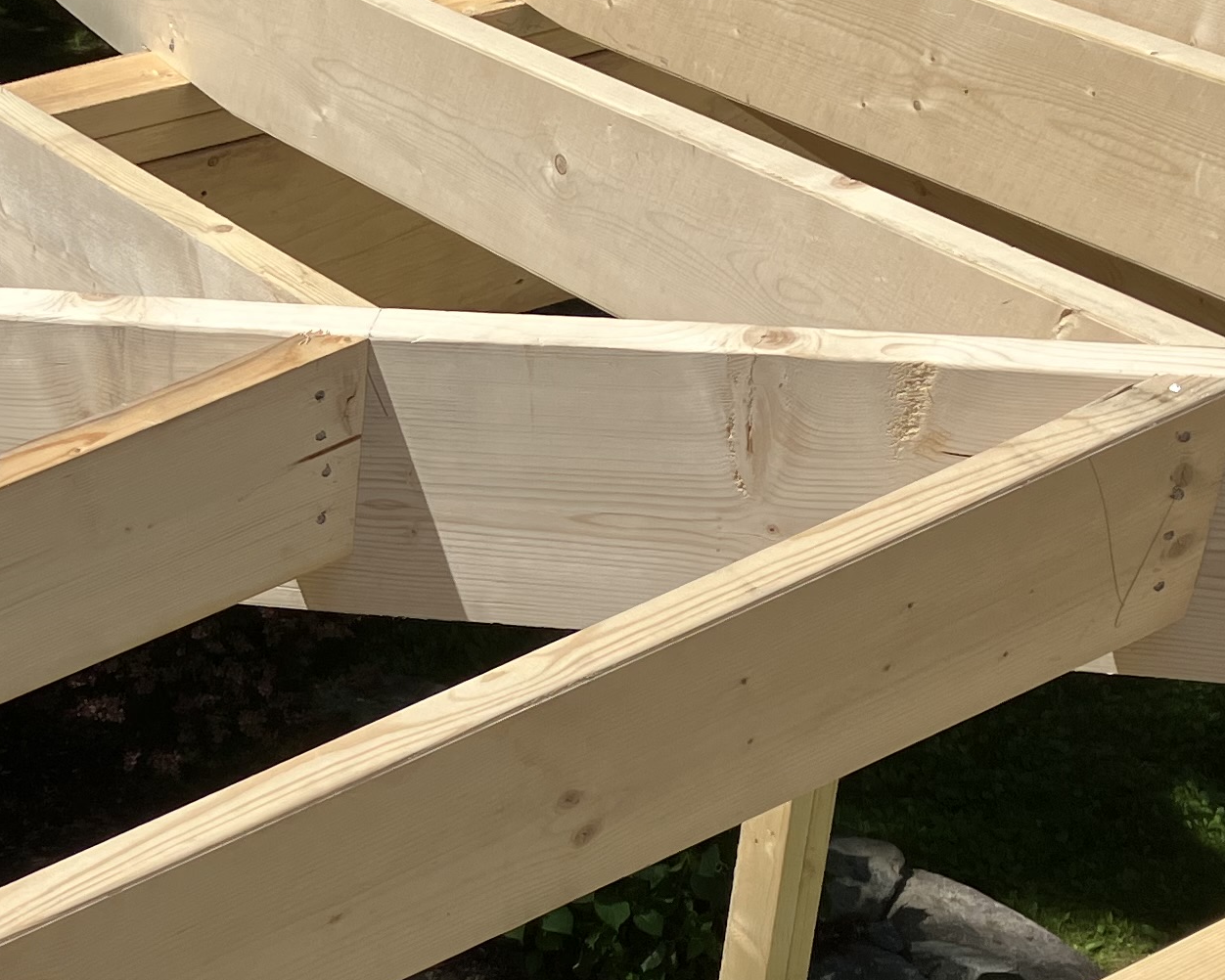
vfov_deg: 17.3
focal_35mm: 88
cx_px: 121
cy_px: 807
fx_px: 3191
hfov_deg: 21.3
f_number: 1.8
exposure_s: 1/2558
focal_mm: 3.99
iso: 32
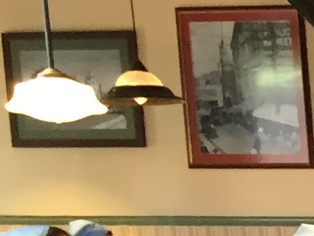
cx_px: 1118
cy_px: 690
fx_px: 1896
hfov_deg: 7.5
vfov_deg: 6.5
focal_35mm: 209
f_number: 2.2
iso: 80
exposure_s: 1/30
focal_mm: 4.15
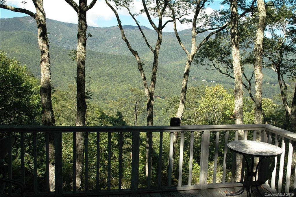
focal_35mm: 36
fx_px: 296
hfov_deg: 53.2
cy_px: 98
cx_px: 148
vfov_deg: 36.8
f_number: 9
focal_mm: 24
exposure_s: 1/320
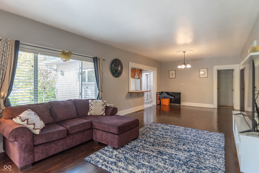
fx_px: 130
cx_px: 130
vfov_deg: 67.4
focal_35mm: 18
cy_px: 86
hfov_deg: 90.0
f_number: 4.5
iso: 640
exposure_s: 1/50
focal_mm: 18
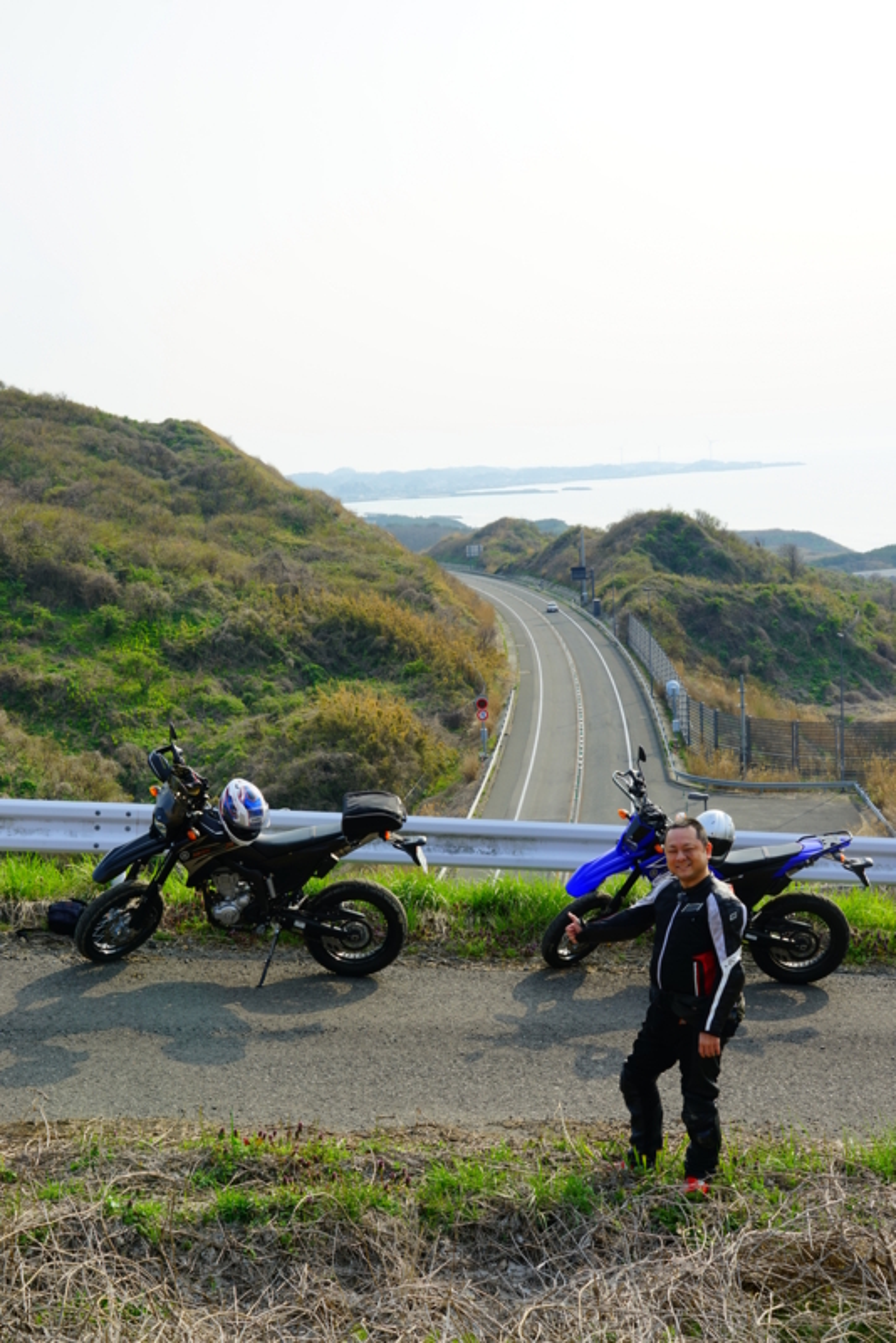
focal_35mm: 42
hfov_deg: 31.9
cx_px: 448
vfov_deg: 46.4
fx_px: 1567
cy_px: 672
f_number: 10
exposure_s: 1/125
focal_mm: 42
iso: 100
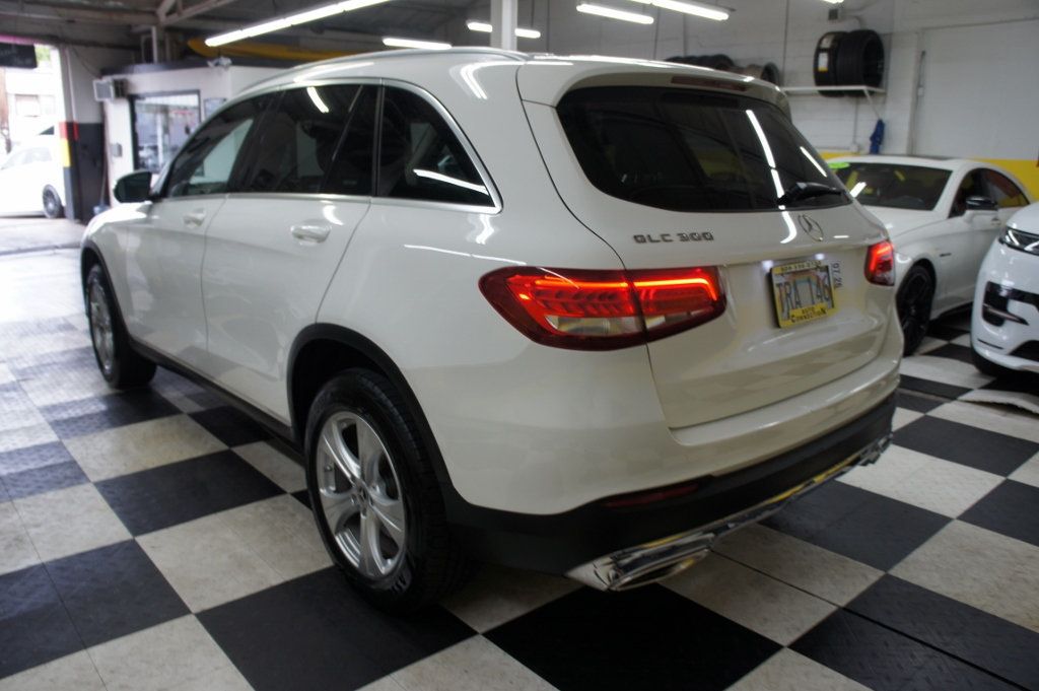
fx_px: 779
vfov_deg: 47.9
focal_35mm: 27
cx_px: 520
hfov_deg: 67.4
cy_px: 346
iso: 200
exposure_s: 1/40
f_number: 4
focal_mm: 18
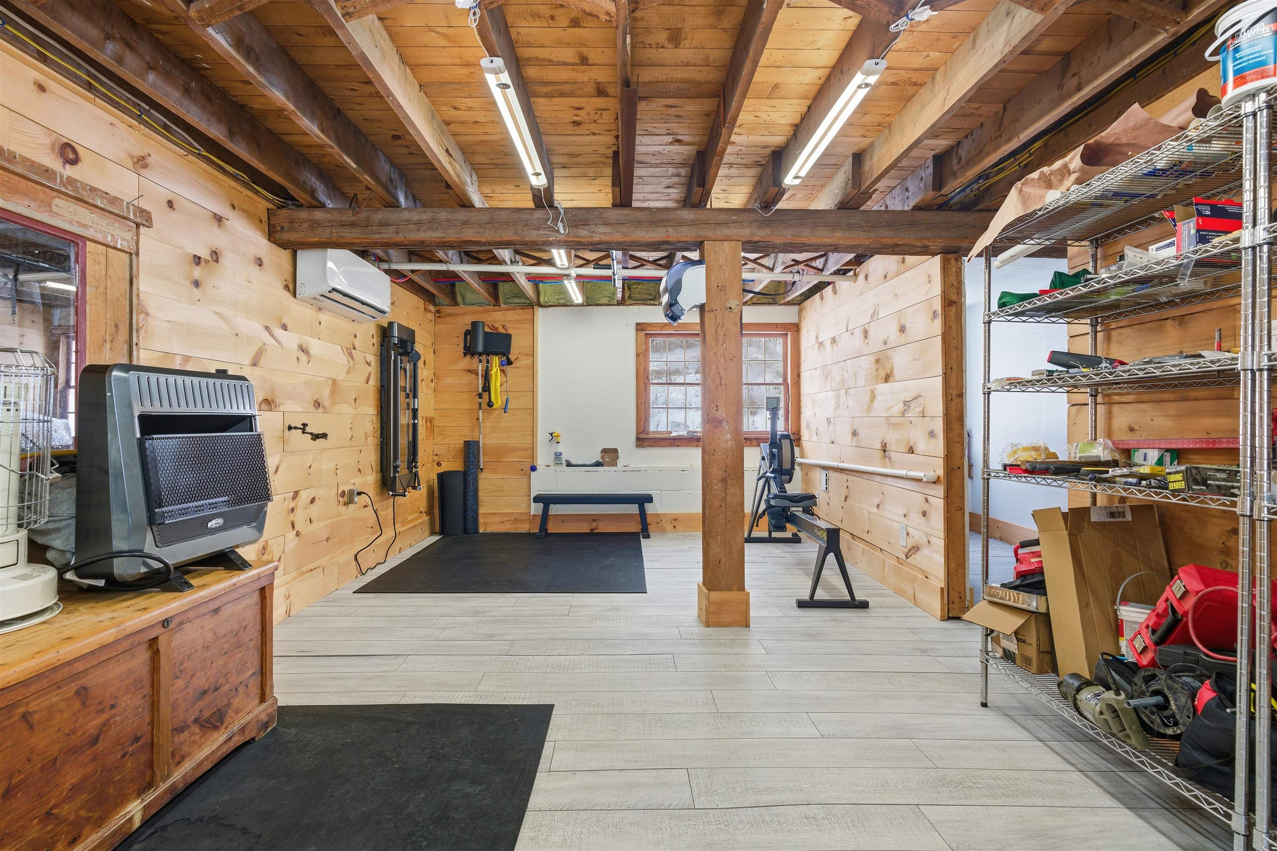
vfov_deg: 61.9
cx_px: 638
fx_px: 709
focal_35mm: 20
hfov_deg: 84.0
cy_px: 426
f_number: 7.1
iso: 500
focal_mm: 20
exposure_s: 1/800
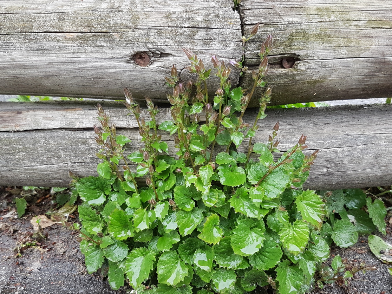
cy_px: 172
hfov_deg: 58.3
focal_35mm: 31
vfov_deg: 45.3
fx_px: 351
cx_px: 205
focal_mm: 4.2
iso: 125
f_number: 1.7
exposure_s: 1/50
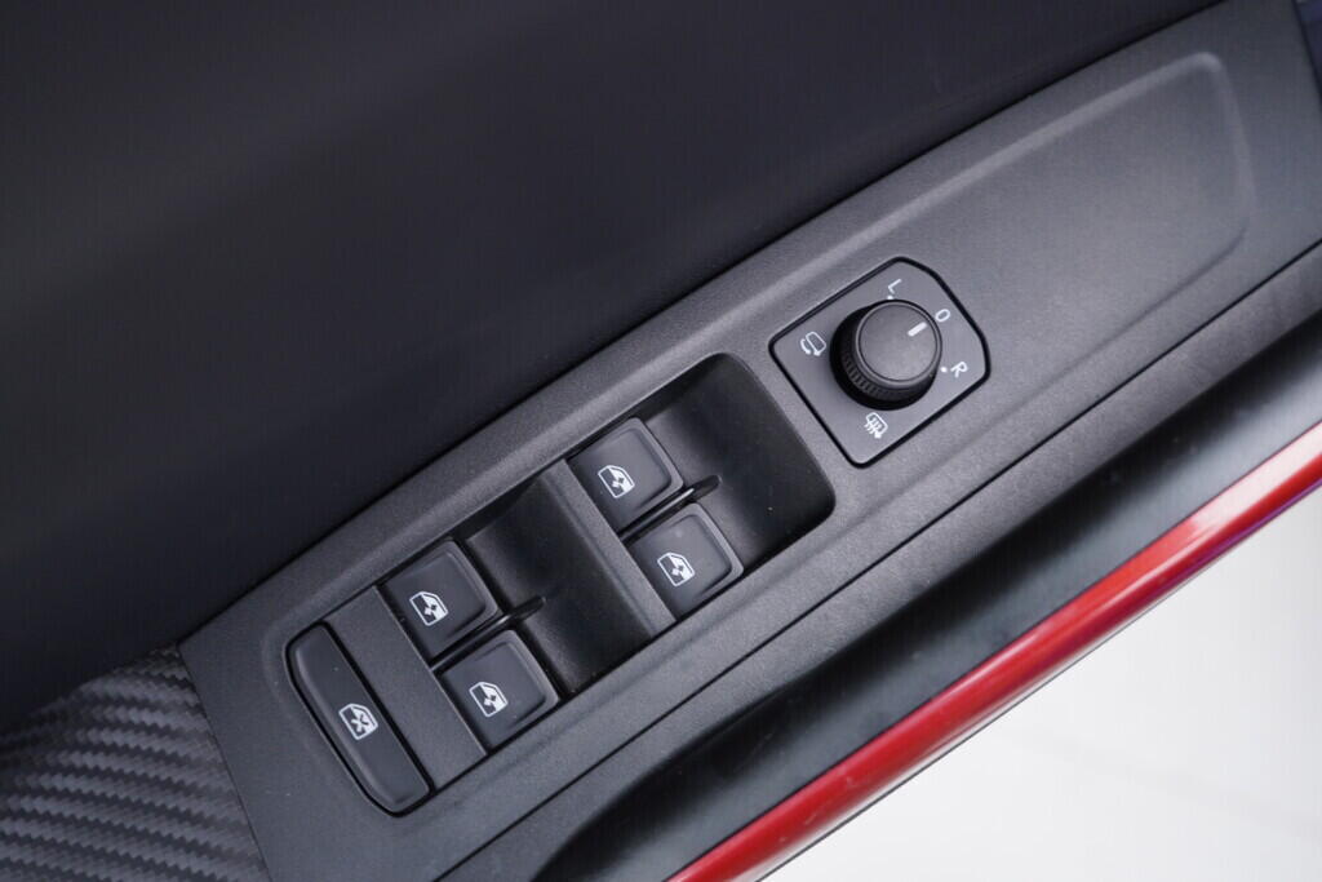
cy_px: 441
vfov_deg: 36.9
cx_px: 661
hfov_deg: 53.1
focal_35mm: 36
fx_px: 1322
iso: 320
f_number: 2.8
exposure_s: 1/40
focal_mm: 24
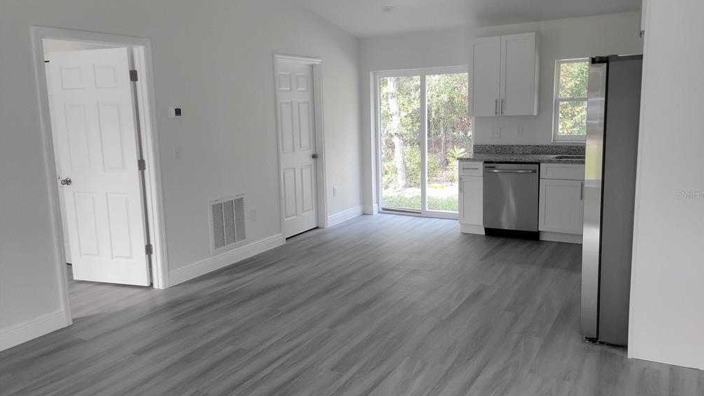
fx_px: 541
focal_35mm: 29
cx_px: 359
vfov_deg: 40.2
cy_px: 194
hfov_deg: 66.0
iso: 125
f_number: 1.8
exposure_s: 1/120
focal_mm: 5.4
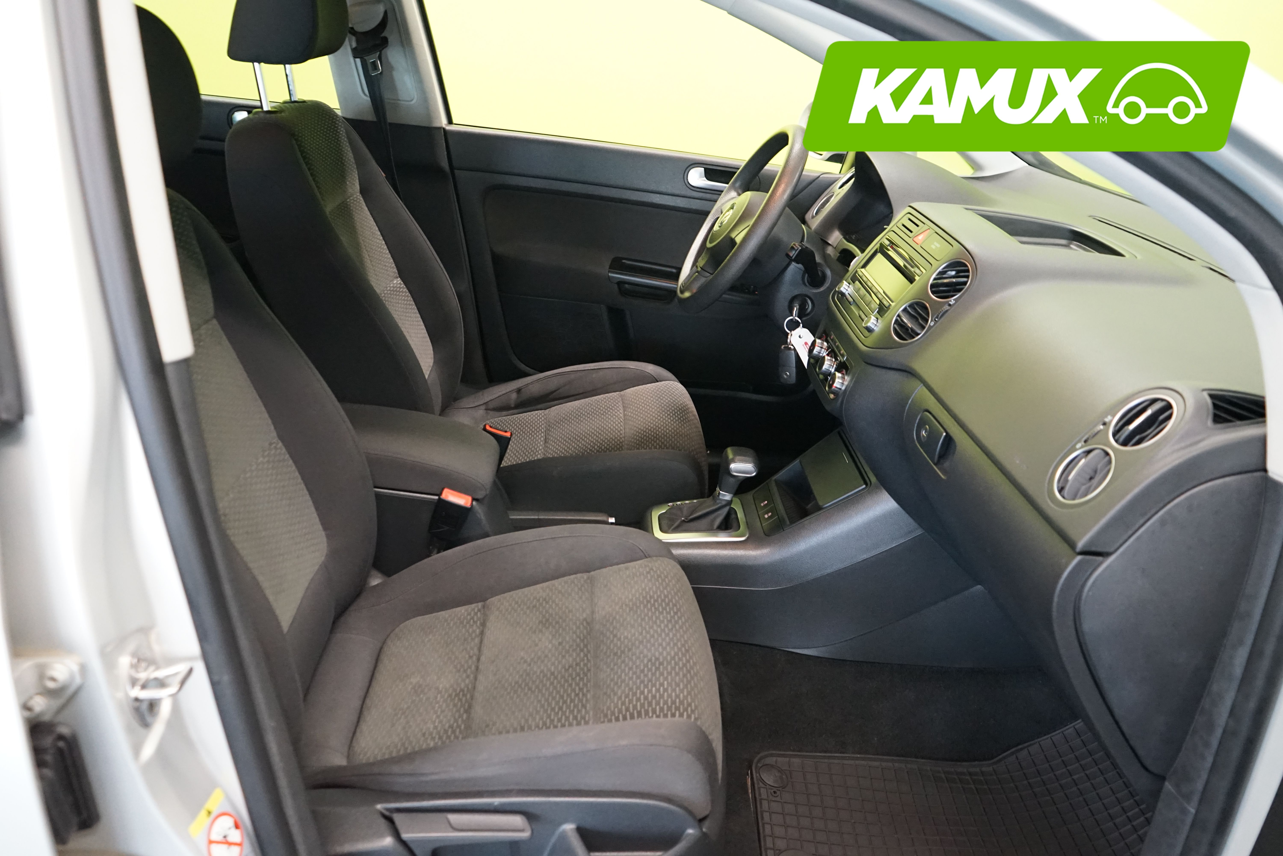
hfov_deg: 65.5
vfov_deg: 46.4
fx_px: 998
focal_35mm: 28
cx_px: 642
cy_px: 428
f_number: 4.5
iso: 5000
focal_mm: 28
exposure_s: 1/30
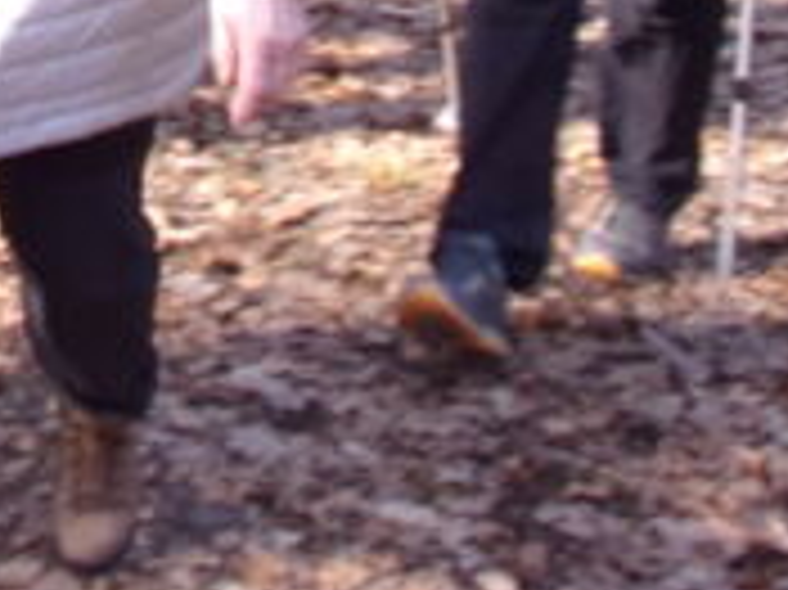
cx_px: -315
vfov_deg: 10.8
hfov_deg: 14.6
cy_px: -509
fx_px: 2912
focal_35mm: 128
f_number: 3.4
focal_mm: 5
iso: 80
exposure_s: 1/52
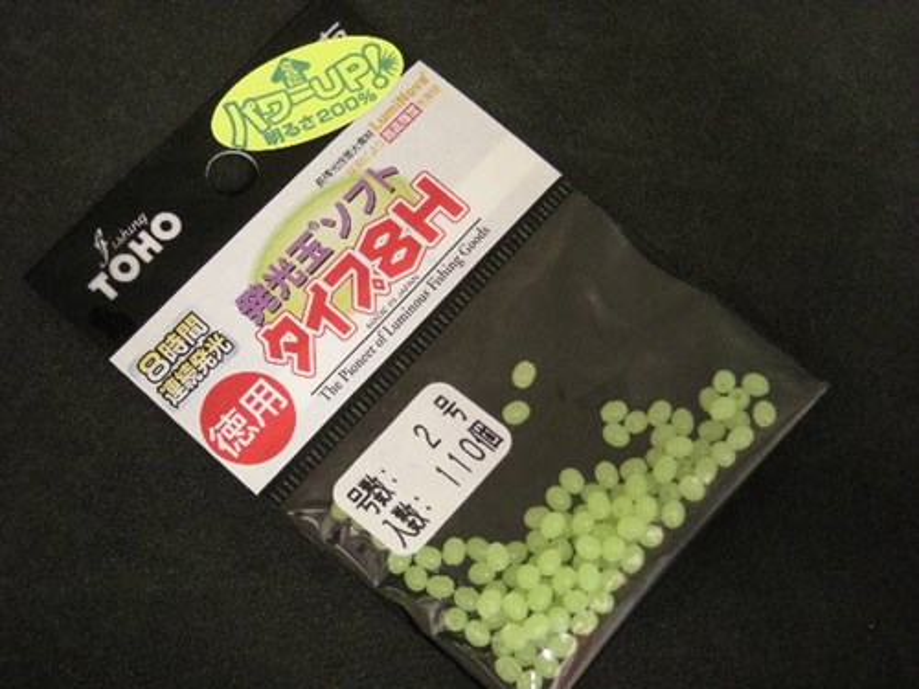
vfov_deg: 24.0
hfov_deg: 31.7
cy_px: 344
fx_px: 1619
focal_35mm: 61
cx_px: 460
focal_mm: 9.9
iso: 400
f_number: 3.5
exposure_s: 1/29.6
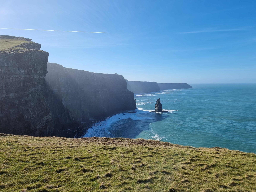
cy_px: 91
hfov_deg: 67.3
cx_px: 128
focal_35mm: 26
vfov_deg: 53.0
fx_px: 192
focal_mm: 6.7
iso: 50
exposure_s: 1/1300
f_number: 1.8
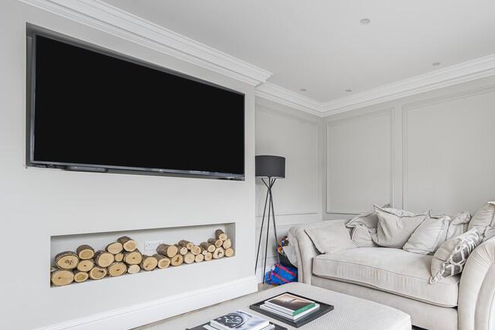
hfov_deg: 83.6
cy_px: 196
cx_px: 334
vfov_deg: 64.0
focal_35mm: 19
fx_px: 261
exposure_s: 1/15
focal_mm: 12
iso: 320
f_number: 9
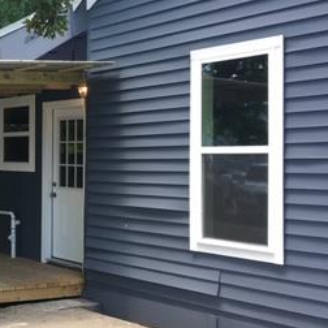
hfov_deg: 24.4
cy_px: 143
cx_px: -47
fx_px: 697
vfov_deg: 26.5
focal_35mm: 65
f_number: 2.2
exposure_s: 1/120
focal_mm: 4.15
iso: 25
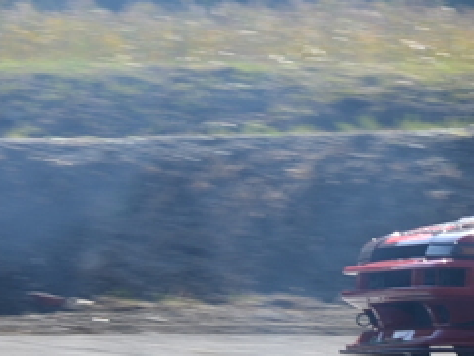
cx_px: 954
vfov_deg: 2.8
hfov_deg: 3.7
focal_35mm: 526
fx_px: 7206
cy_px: 191
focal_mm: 86
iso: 100
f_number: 8
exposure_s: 1/250
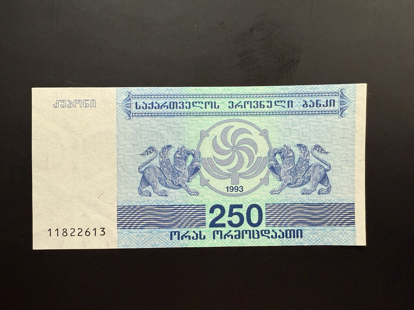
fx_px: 287
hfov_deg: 71.6
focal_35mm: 24
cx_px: 207
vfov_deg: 56.8
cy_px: 155
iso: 320
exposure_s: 1/62
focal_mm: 2.22
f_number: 2.2
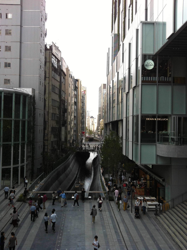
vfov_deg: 52.7
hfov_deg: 40.6
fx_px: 253
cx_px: 94
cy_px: 125
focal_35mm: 35
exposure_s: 1/299
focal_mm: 3.85
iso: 80
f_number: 2.8
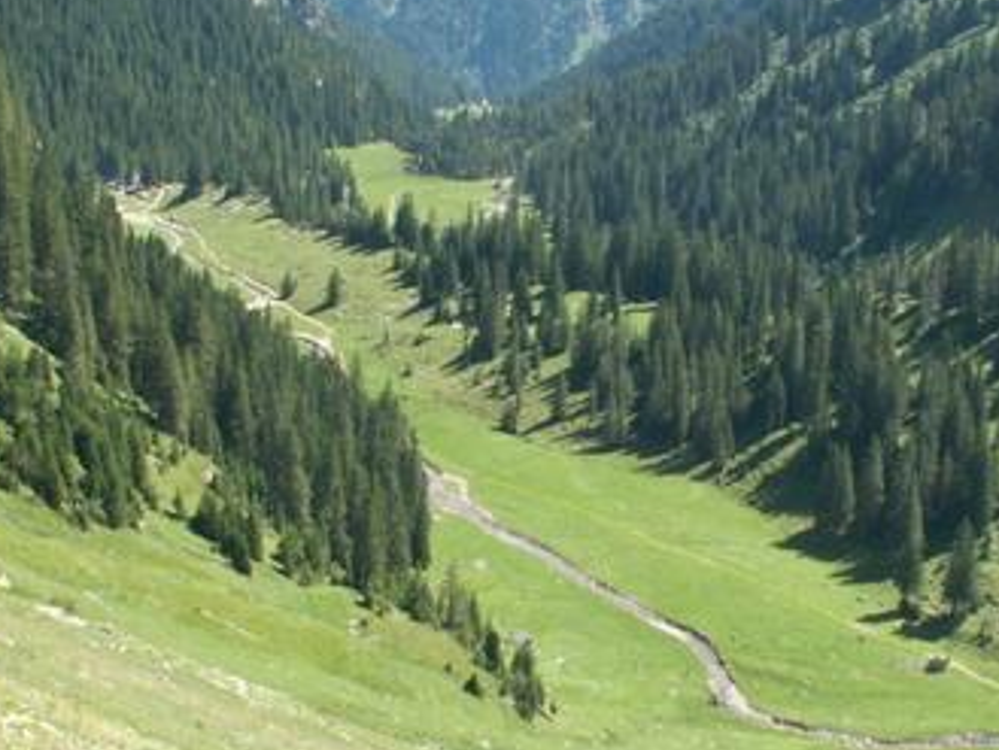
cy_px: 340
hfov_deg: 28.5
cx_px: 589
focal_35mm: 68
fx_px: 1963
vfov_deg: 21.6
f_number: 5
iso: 50
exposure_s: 1/100
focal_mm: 5.86
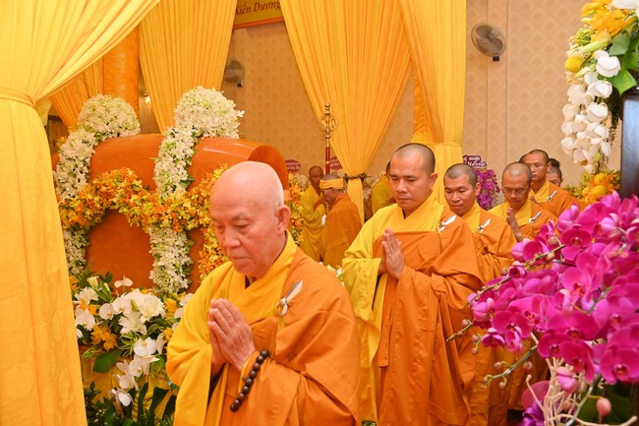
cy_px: 213
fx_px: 550
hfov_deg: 60.3
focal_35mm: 31
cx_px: 320
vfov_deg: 42.3
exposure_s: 1/125
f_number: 5
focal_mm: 31
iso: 1250
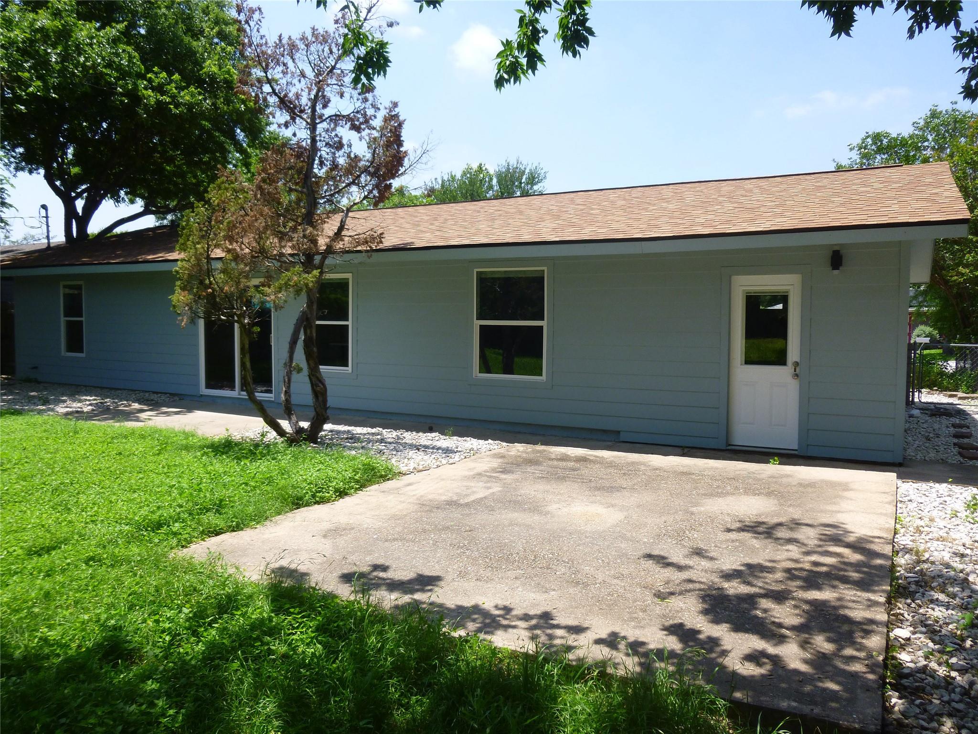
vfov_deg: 54.9
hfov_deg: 69.4
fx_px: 706
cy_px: 367
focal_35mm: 25
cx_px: 489
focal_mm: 4.5
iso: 100
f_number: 3.1
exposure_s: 1/500
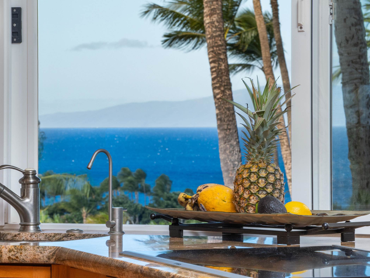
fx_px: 2085
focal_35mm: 195
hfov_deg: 10.1
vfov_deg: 7.6
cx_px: 177
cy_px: 163
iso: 400
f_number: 11
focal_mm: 67
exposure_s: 1/8
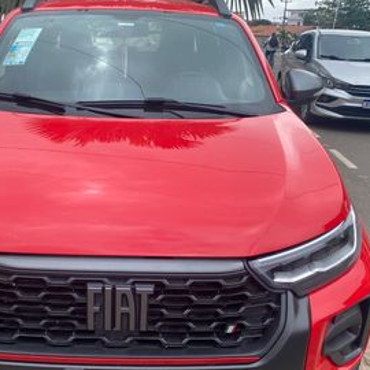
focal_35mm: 40
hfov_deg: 41.5
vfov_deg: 41.7
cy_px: 219
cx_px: 132
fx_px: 484
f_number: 1.8
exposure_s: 1/805
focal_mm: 4.25
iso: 32
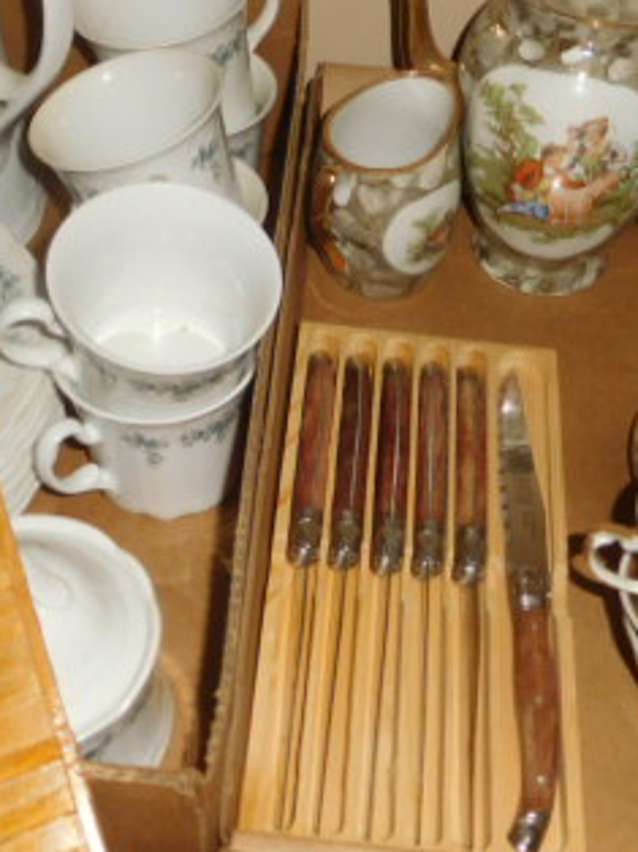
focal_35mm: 51
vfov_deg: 37.5
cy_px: 469
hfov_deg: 28.5
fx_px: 1255
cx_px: 315
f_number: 6.8
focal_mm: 4.5
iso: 200
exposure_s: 1/30
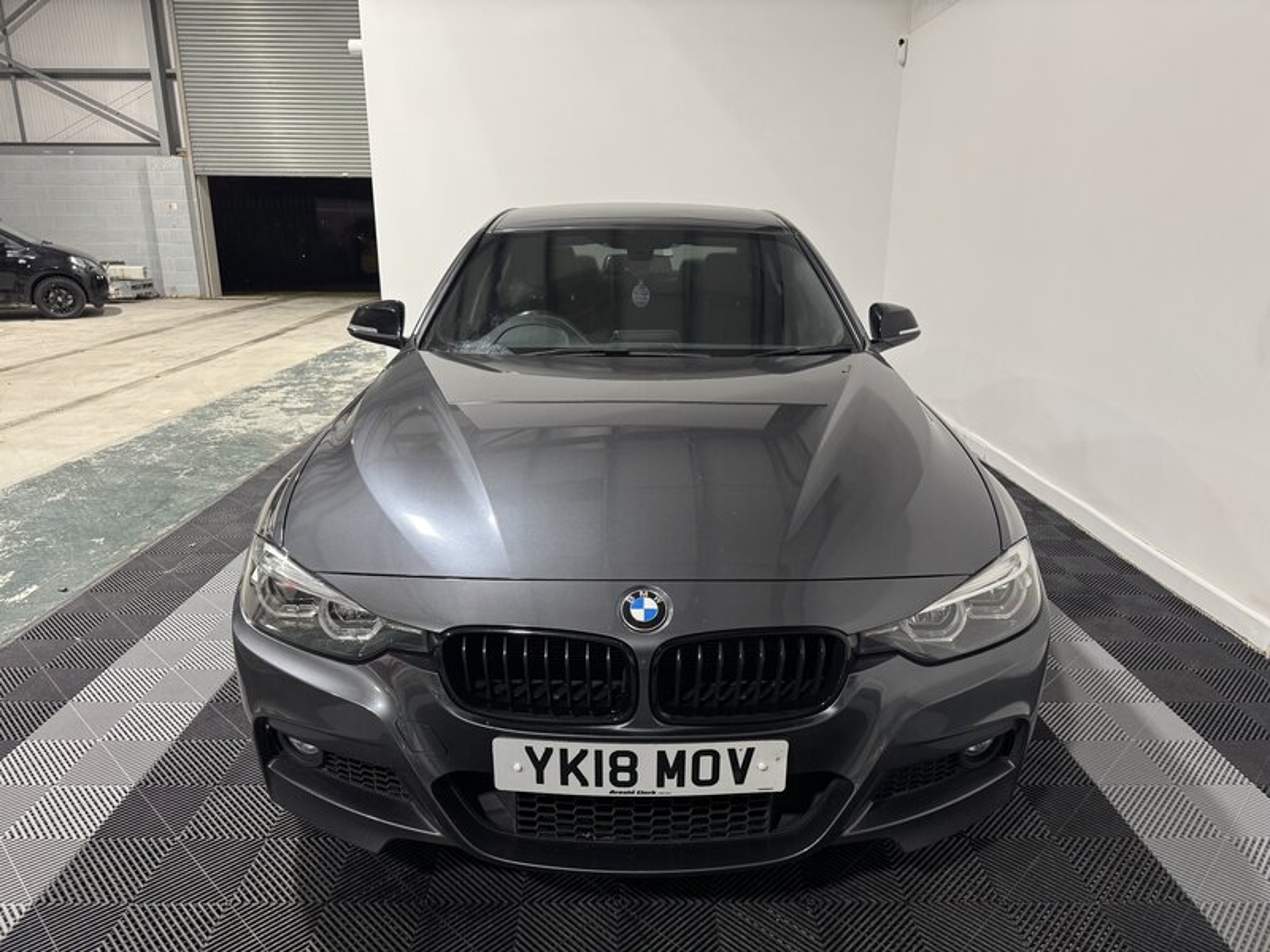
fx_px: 881
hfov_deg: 71.6
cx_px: 635
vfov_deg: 56.8
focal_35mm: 24
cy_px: 476
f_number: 1.78
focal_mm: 6.76
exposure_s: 1/50
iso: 250
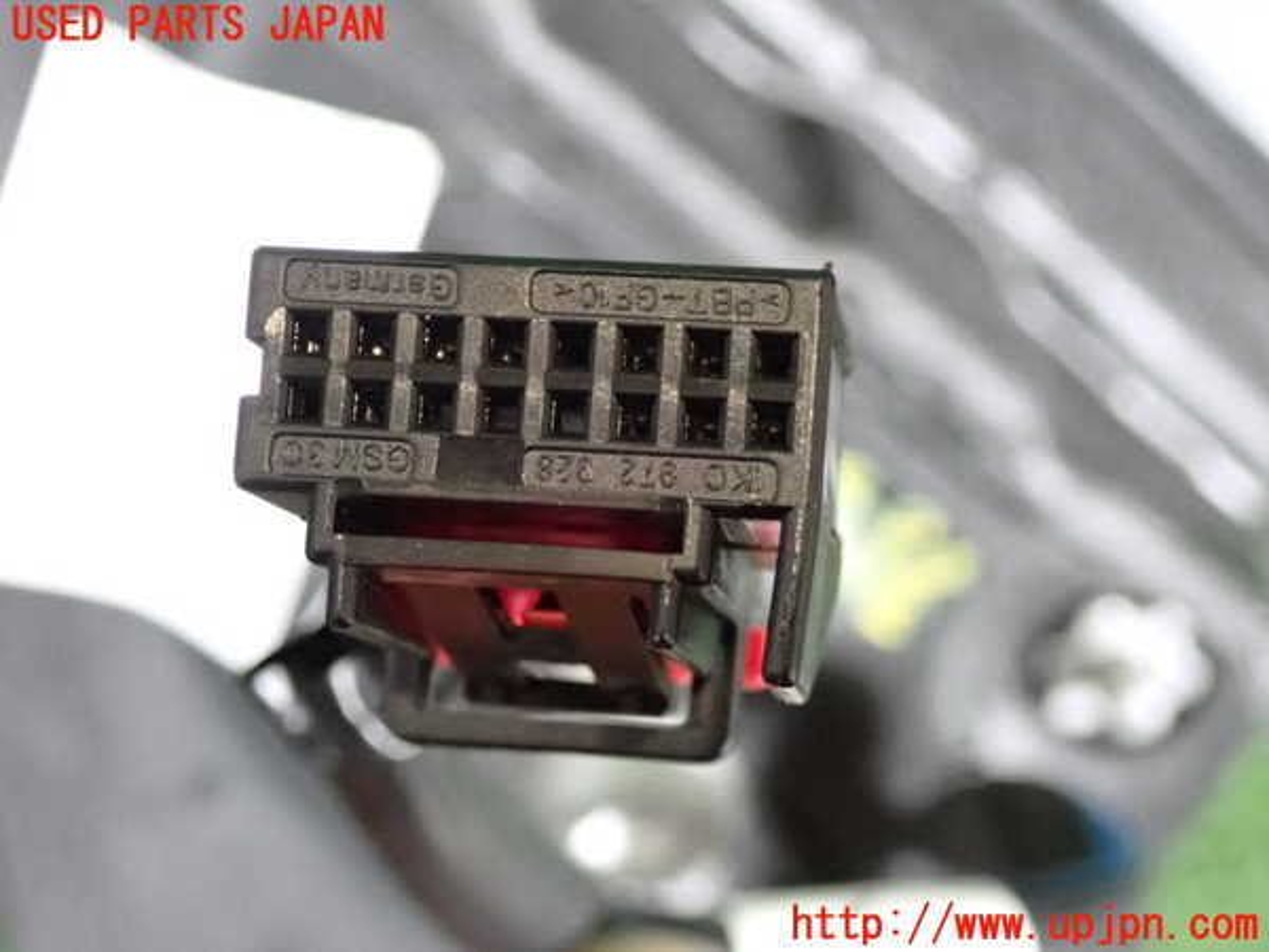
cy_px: 476
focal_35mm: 82
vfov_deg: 18.0
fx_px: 3006
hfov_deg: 23.8
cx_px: 634
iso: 4000
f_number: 4.3
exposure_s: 1/60
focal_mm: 14.62
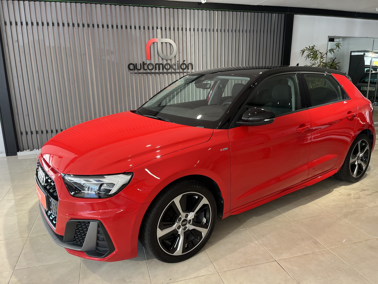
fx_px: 284
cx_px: 189
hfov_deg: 67.3
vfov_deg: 53.1
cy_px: 142
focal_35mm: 26
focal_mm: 5.1
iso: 100
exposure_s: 1/121
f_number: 1.6
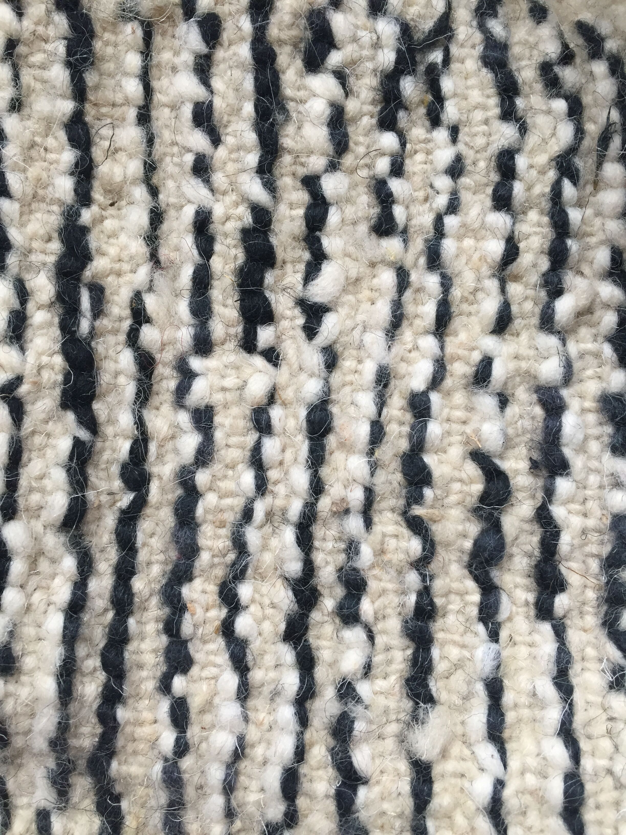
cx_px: 313
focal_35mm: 29
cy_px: 418
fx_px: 699
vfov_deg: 61.7
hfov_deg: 48.2
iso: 50
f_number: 2.2
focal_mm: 4.15
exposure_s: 1/33
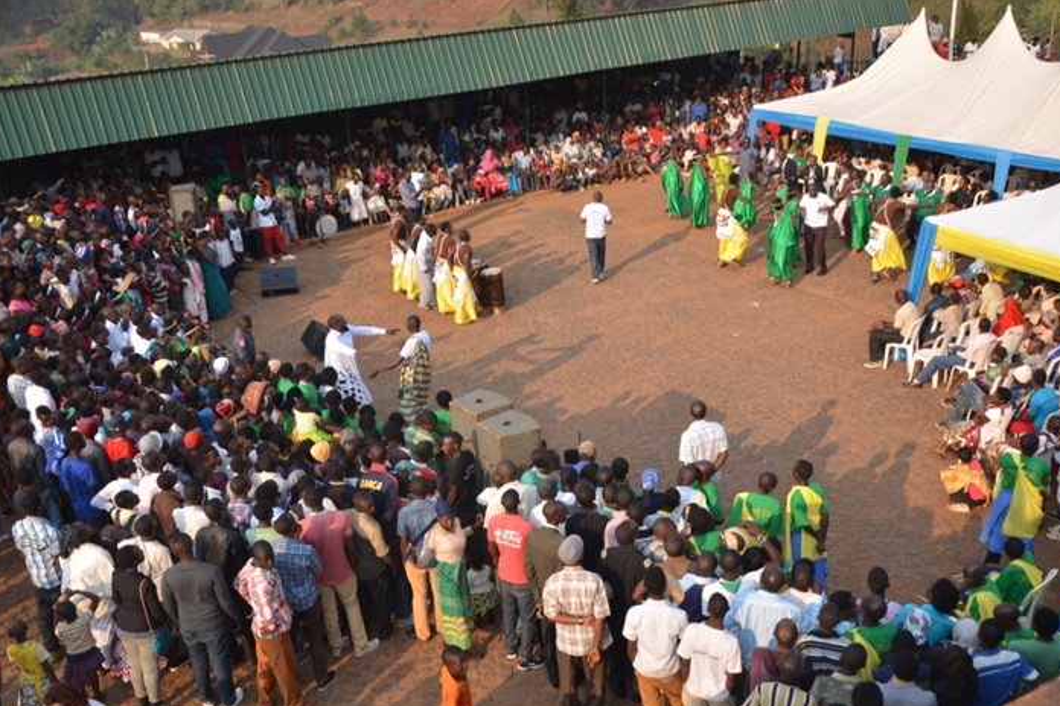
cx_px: 532
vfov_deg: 35.9
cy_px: 357
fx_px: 1089
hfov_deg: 51.9
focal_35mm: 37
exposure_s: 1/250
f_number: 4.5
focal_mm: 24
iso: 100
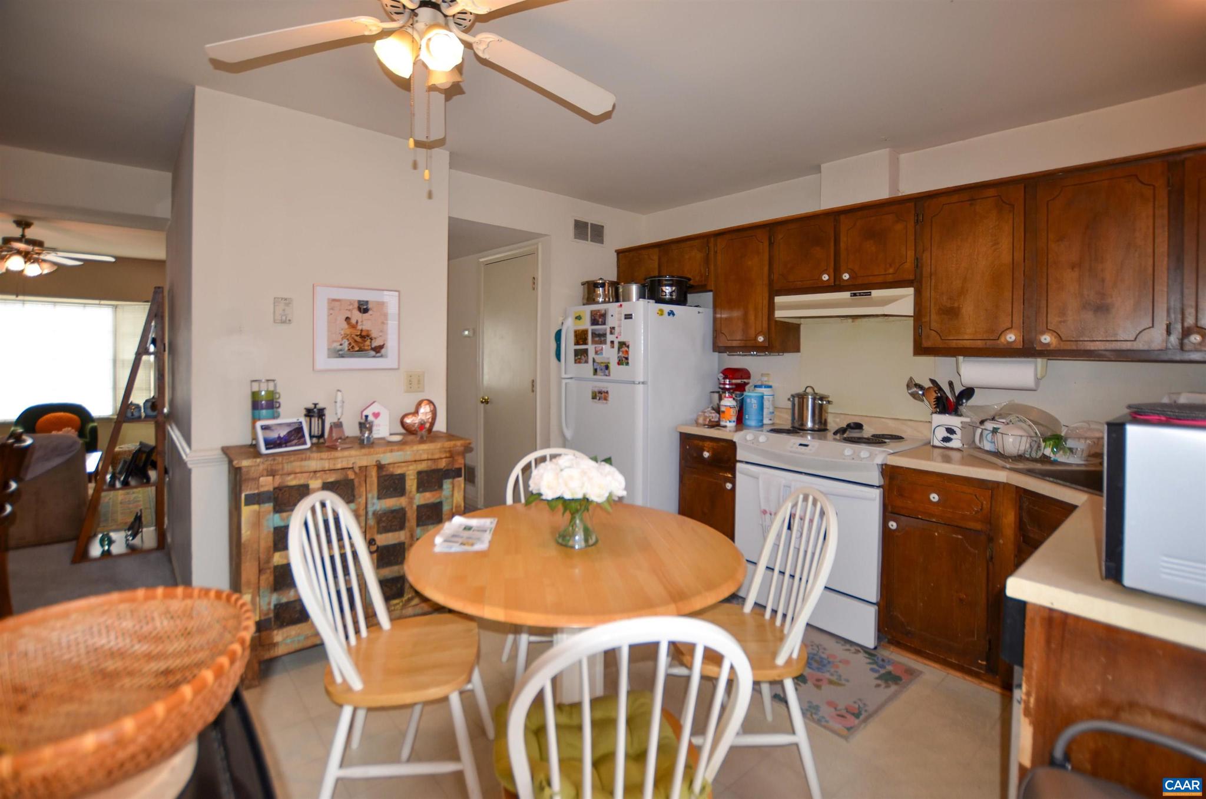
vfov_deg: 77.1
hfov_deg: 100.5
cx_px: 603
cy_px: 400
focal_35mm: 15
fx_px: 501
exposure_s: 1/60
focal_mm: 10
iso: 100
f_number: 3.5
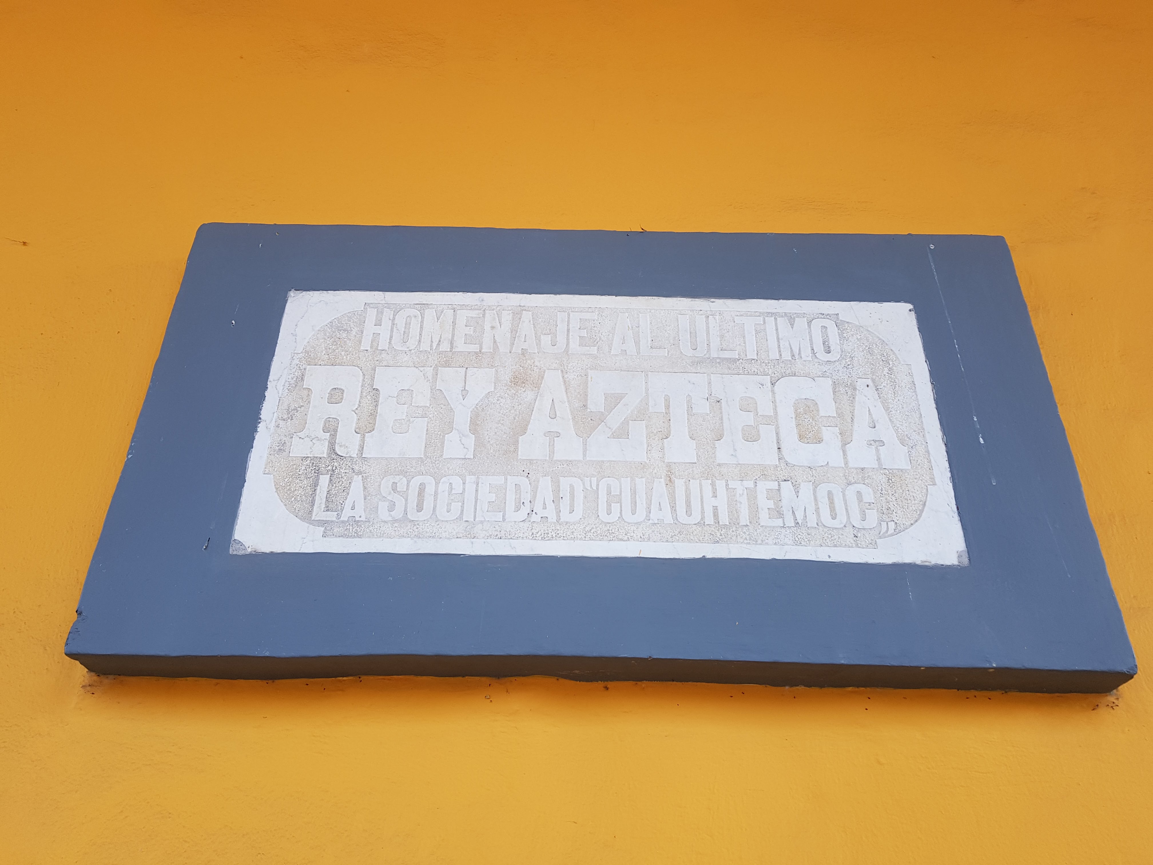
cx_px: 576
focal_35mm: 26
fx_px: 866
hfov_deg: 67.3
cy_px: 432
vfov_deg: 53.1
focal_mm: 4.3
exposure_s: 1/126
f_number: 1.7
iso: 40
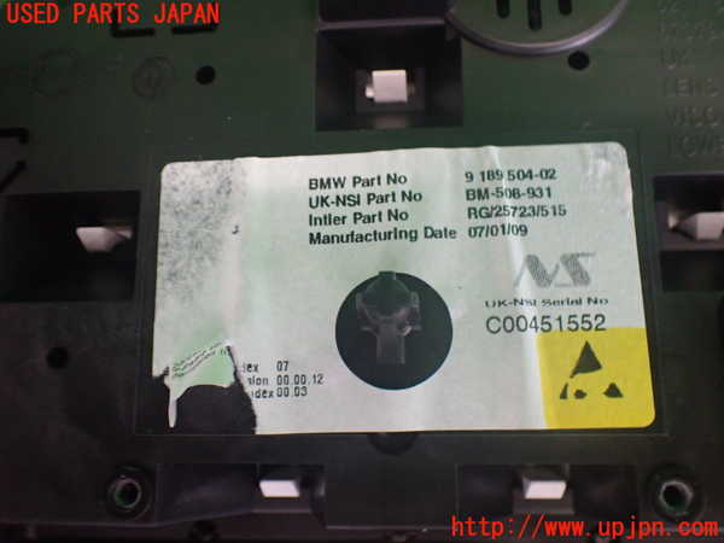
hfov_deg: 60.0
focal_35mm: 30
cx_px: 362
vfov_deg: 46.8
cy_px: 272
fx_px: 627
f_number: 2.3
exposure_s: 1/125
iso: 800
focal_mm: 5.4
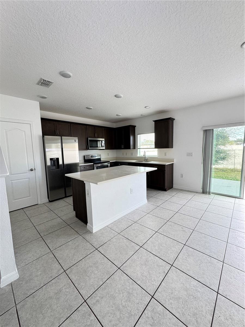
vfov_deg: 102.1
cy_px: 164
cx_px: 122
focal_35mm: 14
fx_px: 132
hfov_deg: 85.7
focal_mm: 2.22
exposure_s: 1/99
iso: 125
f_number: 2.2
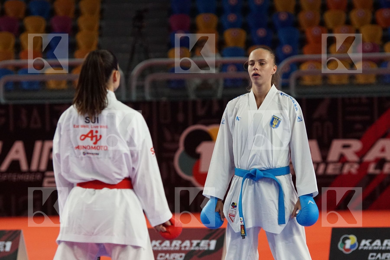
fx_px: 2437
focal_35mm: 225
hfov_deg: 9.1
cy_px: 130
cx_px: 195
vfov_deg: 6.1
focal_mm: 150
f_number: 3.2
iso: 3200
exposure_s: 1/2000
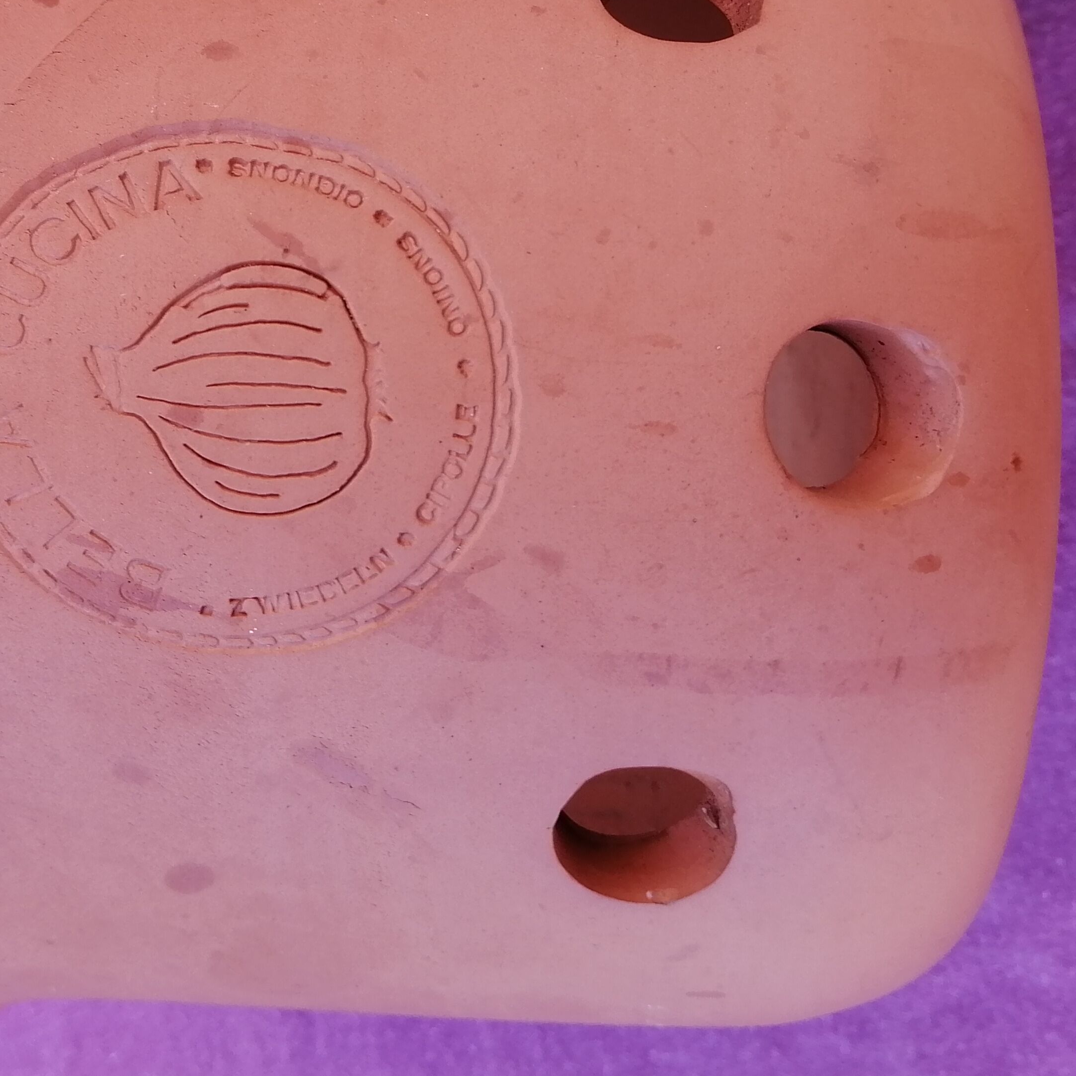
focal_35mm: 49
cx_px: 334
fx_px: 1723
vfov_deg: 34.1
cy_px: 290
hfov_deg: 34.3
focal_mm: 3.96
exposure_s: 1/133
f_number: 1.8
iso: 50
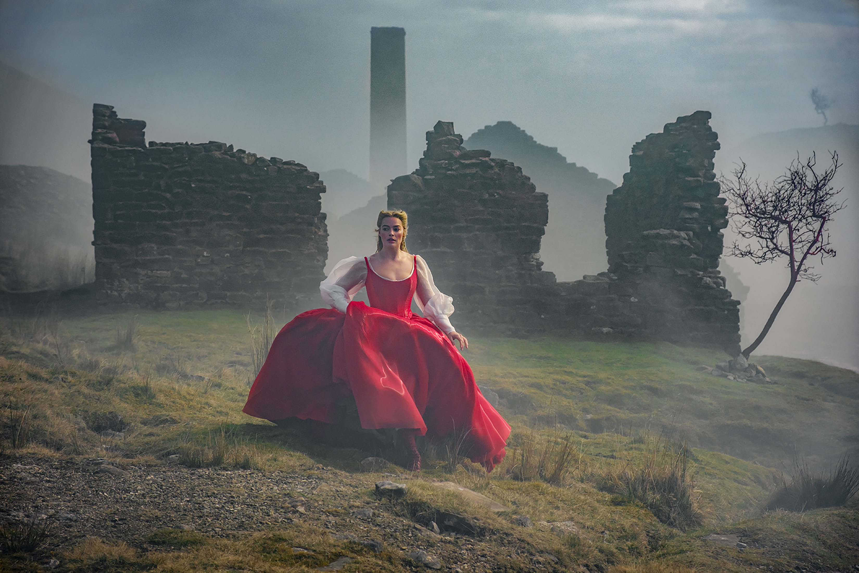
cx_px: 430
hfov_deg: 24.5
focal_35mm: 83
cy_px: 286
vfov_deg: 16.5
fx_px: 1980
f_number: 4
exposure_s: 1/1250
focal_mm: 55
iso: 250
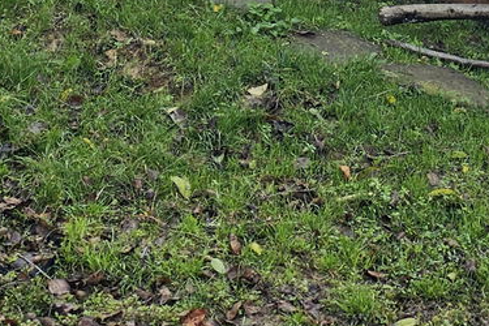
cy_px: -295
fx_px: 1385
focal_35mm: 102
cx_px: 360
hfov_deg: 19.9
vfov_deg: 12.1
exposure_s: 1/263
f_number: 1.7
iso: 10
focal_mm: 6.3
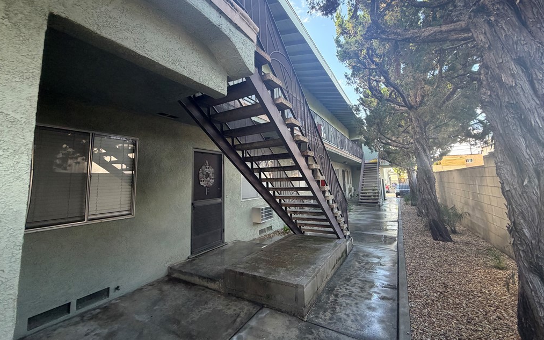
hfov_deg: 101.5
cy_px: 153
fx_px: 222
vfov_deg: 74.6
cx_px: 272
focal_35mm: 15
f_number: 2.2
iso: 250
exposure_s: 1/121
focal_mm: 2.22
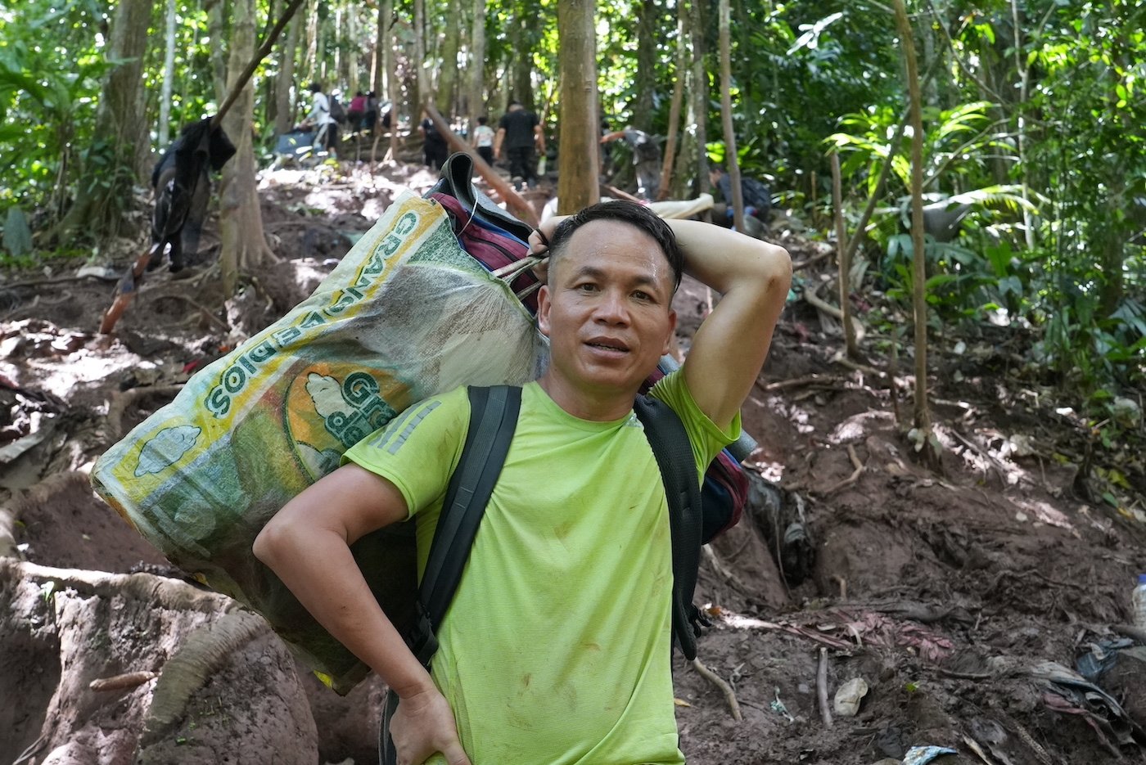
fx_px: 1561
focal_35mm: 49
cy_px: 382
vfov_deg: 27.6
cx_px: 573
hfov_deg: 40.3
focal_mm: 49
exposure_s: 1/125
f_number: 10
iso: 6400
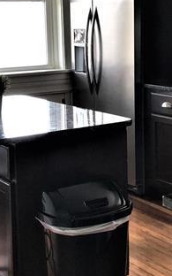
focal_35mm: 73
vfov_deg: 28.2
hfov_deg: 17.9
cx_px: 89
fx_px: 548
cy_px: 114
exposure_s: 1/60
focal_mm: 4
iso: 80
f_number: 1.8
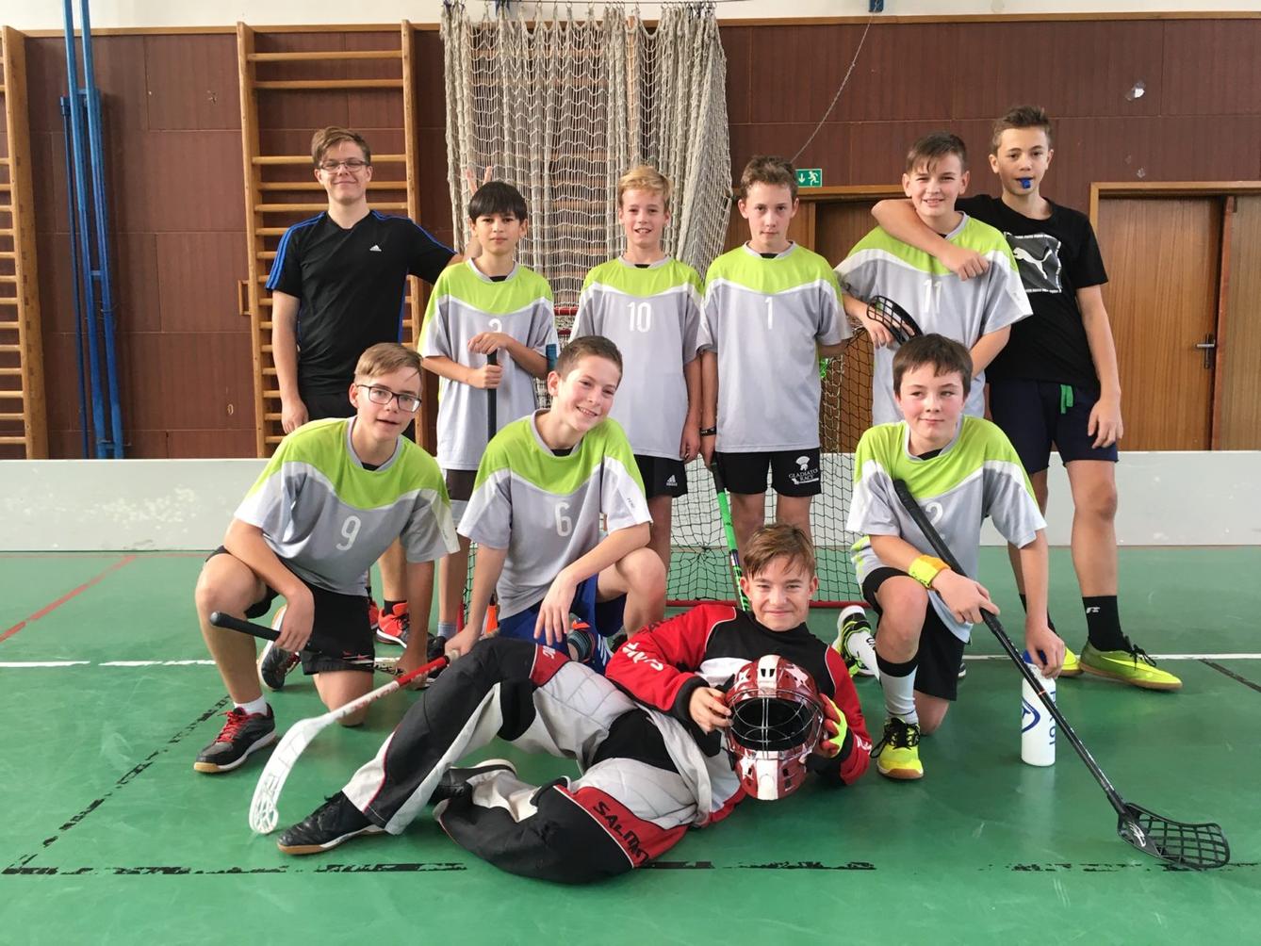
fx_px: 1057
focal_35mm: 29
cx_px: 630
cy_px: 473
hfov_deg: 61.7
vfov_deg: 48.2
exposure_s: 1/33
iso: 50
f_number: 2.2
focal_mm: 4.15
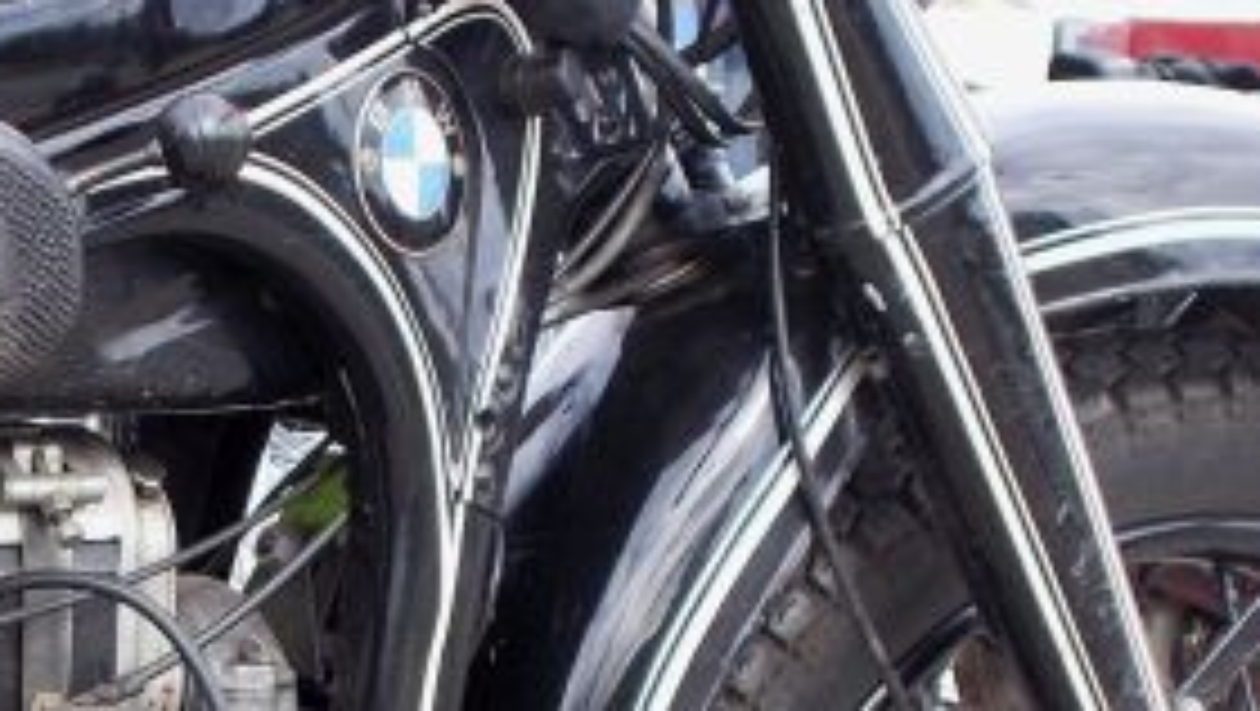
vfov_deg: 8.6
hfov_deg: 15.1
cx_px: 68
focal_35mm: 140
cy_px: 918
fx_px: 4681
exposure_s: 1/100
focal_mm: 9
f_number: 4.5
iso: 80
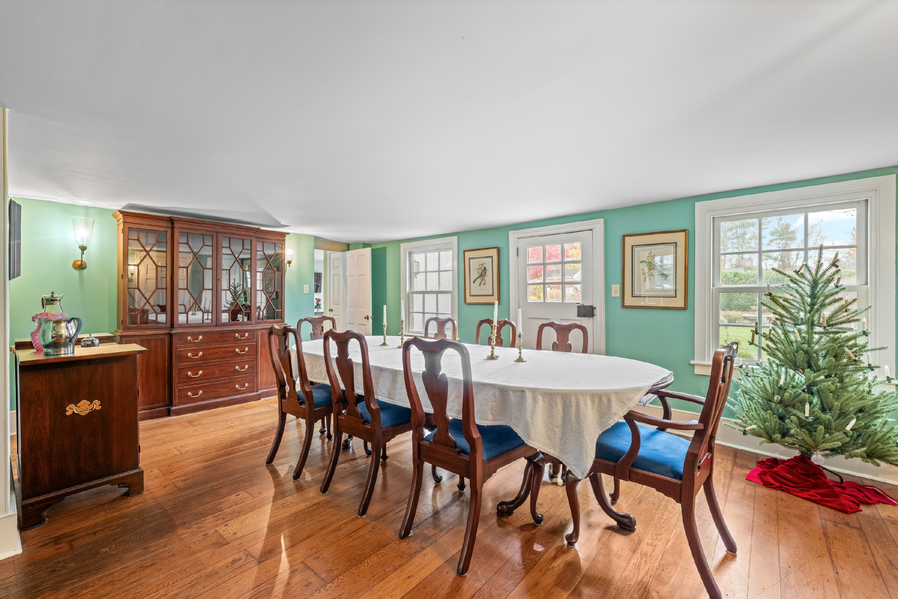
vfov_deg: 77.3
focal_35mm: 15
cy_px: 300
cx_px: 449
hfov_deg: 100.4
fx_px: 374
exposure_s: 1/1.67
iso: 640
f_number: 8
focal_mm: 15
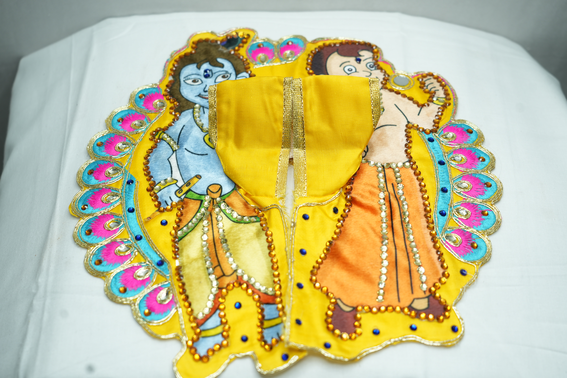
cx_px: 284
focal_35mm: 60
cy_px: 189
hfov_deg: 33.4
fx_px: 945
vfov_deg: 22.6
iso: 200
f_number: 5.6
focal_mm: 60
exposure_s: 1/60
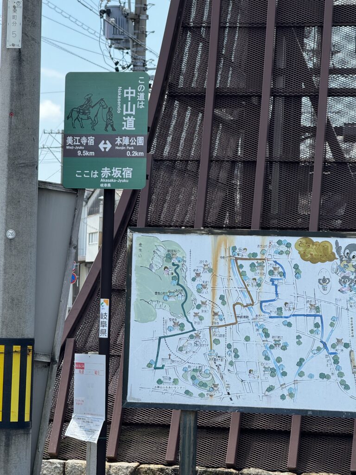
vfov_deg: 16.4
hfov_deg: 12.3
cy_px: 238
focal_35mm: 120
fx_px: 1645
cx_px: 178
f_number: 2.8
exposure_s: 1/283
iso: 50
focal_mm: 15.66
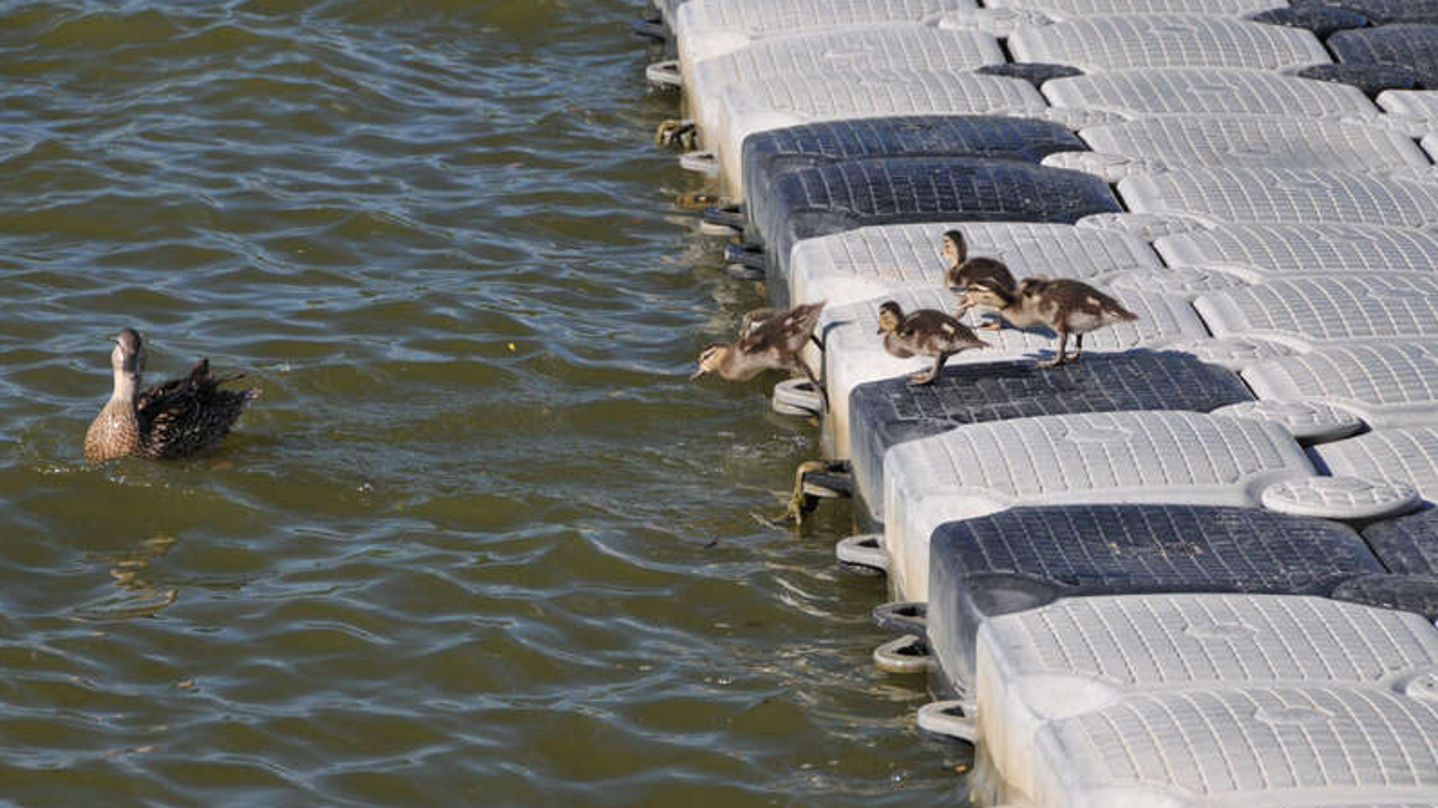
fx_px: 9036
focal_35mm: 237
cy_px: 403
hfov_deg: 9.1
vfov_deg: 5.1
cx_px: 718
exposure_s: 1/320
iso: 640
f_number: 9
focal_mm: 150
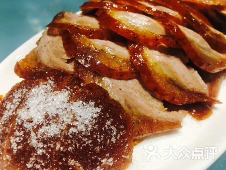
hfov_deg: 61.7
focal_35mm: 29
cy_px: 85
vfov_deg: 48.2
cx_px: 113
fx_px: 189
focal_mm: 4.15
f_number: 2.2
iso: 80
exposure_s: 1/33
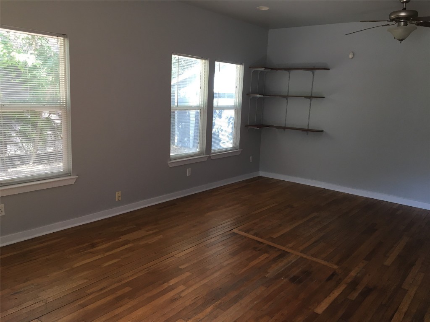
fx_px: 360
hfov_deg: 61.7
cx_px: 215
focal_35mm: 29
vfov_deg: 48.2
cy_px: 161
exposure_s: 1/30
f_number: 2.2
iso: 32
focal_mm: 4.15
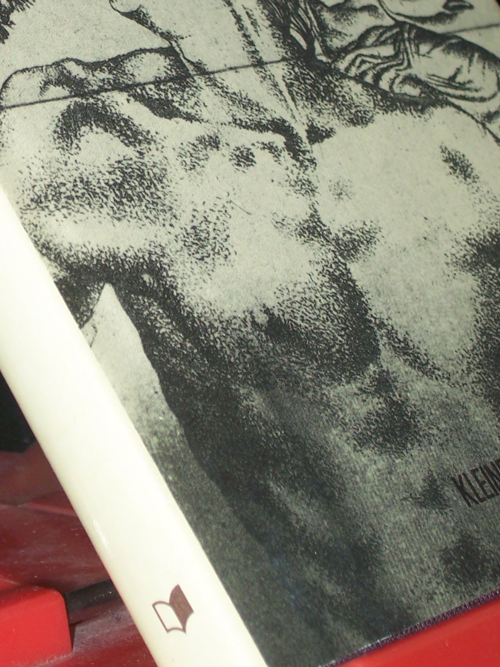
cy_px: 104
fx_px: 2659
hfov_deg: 10.7
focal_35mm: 138
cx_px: 77
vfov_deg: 14.2
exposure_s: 1/80
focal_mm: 11
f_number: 3.6
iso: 80
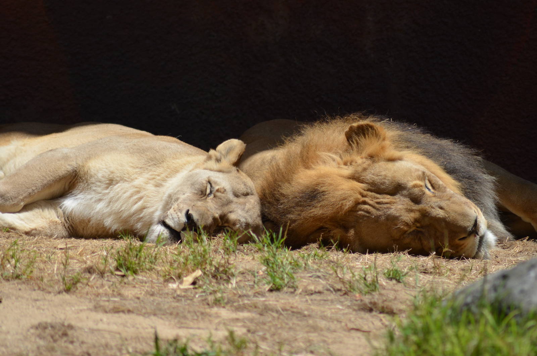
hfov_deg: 4.6
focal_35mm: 450
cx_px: 268
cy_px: 178
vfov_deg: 3.0
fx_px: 6699
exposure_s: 1/2000
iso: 400
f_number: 5.6
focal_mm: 300
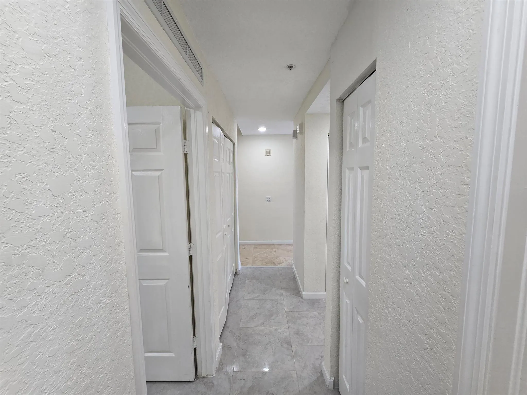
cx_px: 264
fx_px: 198
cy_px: 198
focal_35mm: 13
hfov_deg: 106.2
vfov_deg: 89.9
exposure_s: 1/60
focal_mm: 2.2
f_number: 2.2
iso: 125
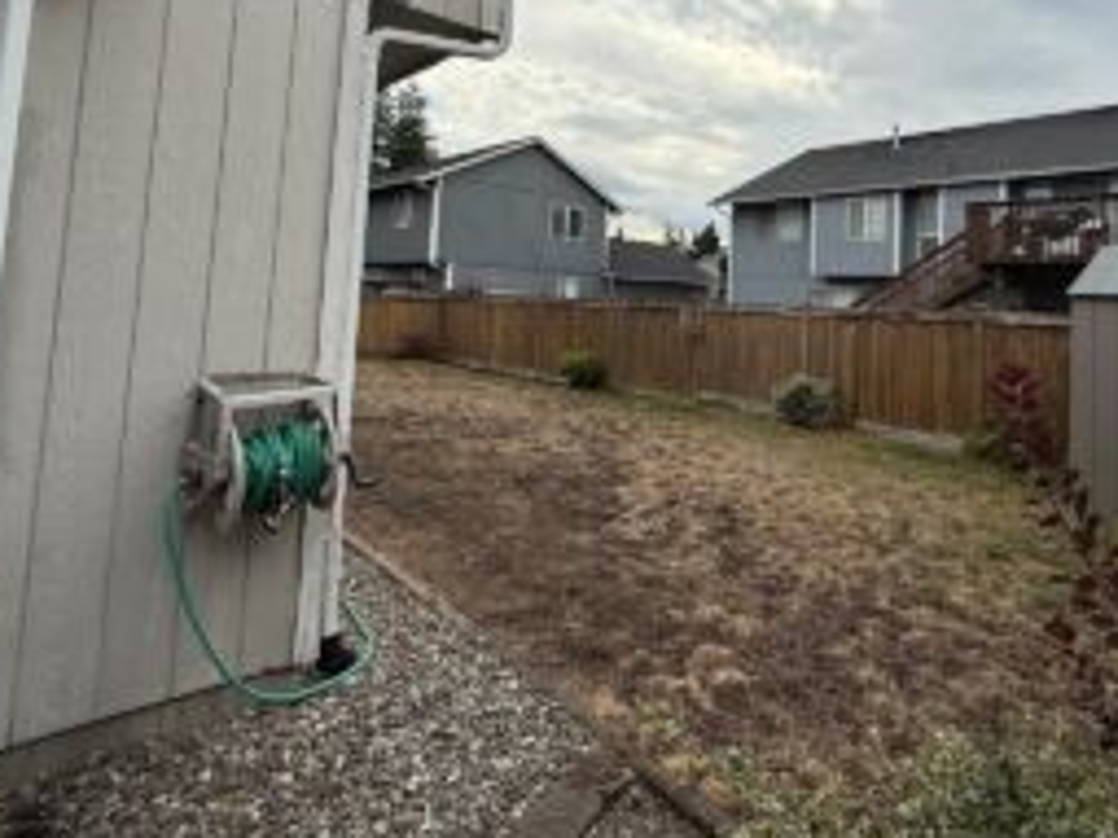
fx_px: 710
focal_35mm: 22
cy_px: 254
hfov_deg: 75.6
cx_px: 671
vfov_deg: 59.1
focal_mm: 2.22
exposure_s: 1/1745
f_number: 2.2
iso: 50
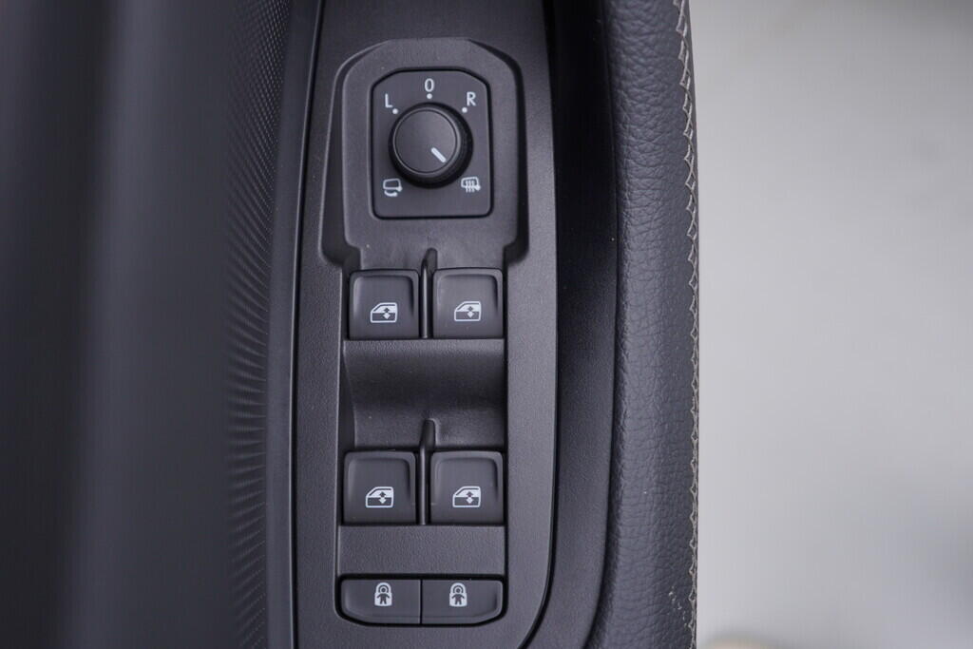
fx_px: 973
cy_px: 324
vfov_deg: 36.9
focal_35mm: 36
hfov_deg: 53.1
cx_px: 486
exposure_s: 1/50
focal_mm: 24
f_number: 3.2
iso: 125
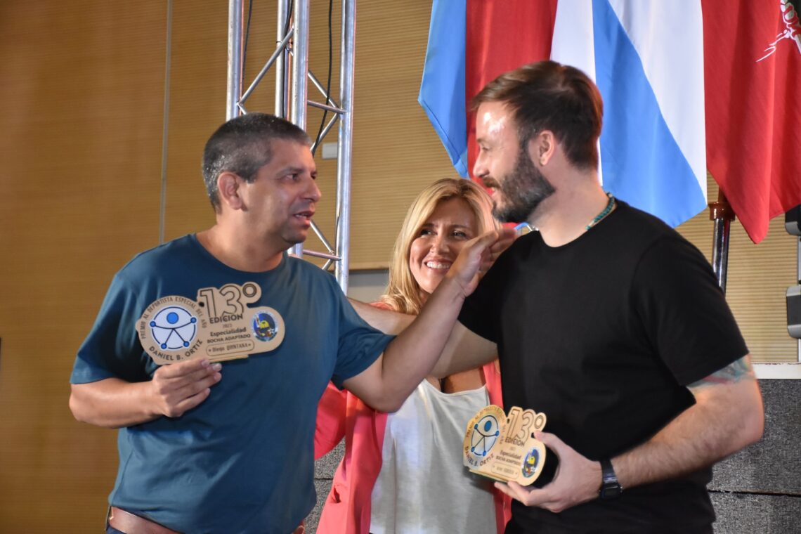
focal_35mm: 90
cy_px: 267
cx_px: 400
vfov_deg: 15.2
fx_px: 2002
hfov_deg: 22.6
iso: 2500
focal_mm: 60
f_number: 5
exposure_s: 1/160
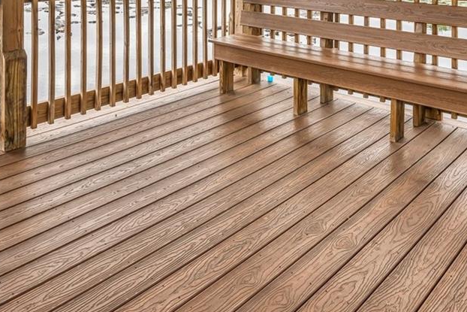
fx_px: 467
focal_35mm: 36
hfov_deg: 52.7
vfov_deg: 31.3
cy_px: -57
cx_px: 182
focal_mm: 14
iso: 100
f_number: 6.3
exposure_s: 1/320
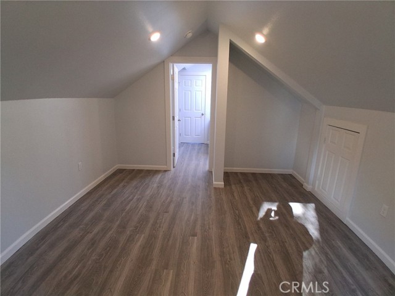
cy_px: 148
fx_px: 194
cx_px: 198
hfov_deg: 91.0
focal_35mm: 17
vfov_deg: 74.7
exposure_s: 1/120
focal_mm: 1.4
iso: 200
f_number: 2.2
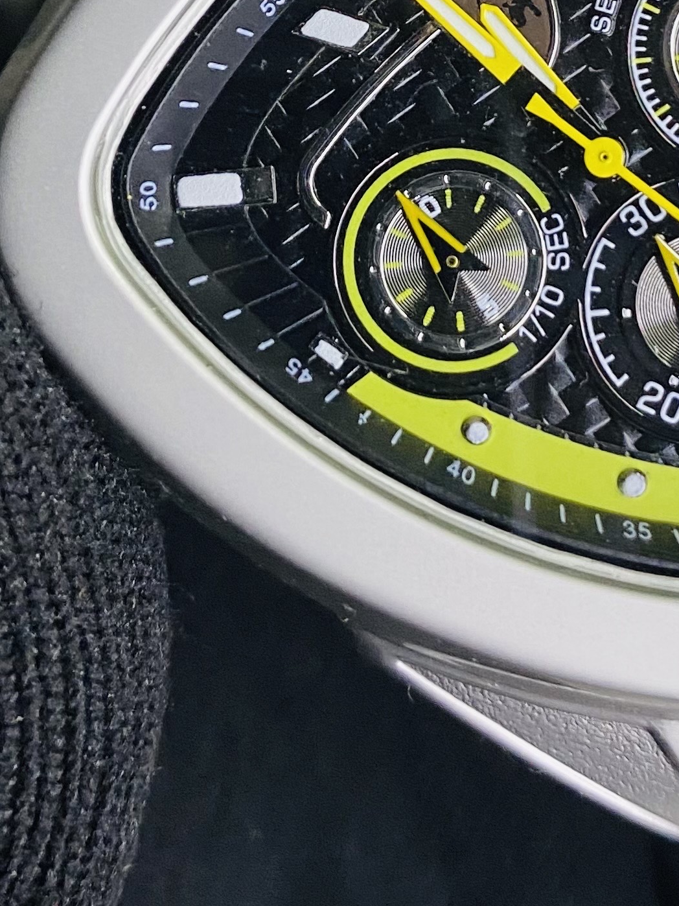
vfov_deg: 24.7
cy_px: -6
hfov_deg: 19.6
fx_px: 1962
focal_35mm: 75
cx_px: 461
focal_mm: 4.25
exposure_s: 1/50
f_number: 1.8
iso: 160
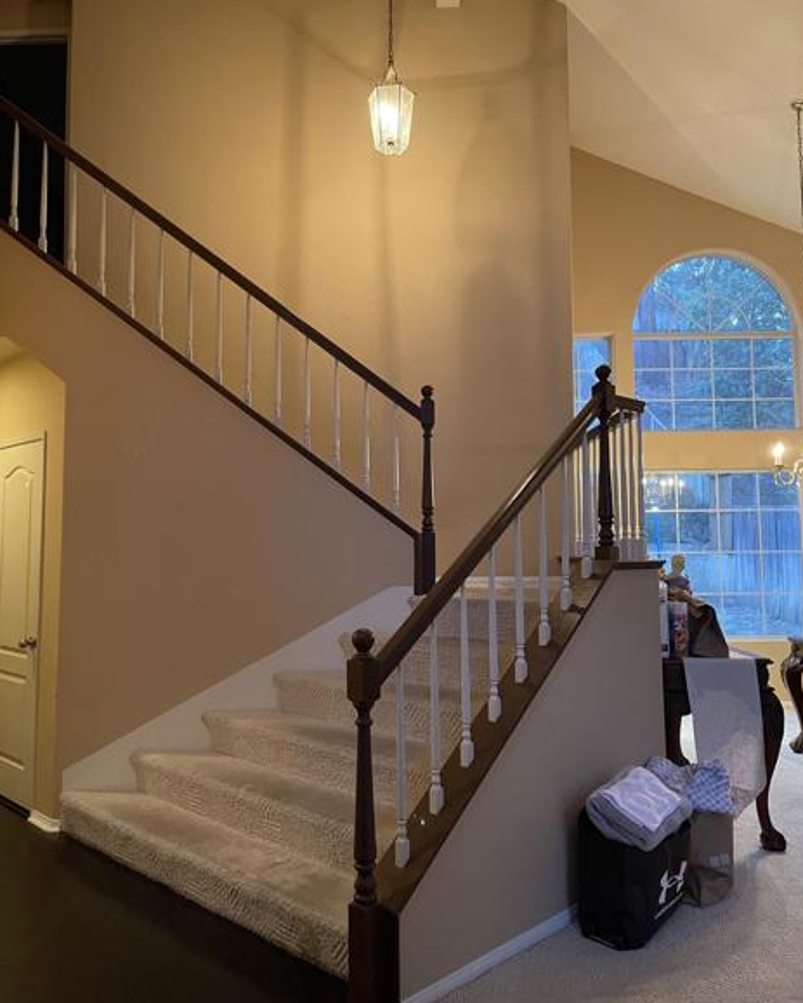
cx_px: 409
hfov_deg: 53.2
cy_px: 465
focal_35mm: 27
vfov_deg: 64.0
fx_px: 801
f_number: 1.6
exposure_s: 1/40
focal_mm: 5.1
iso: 640
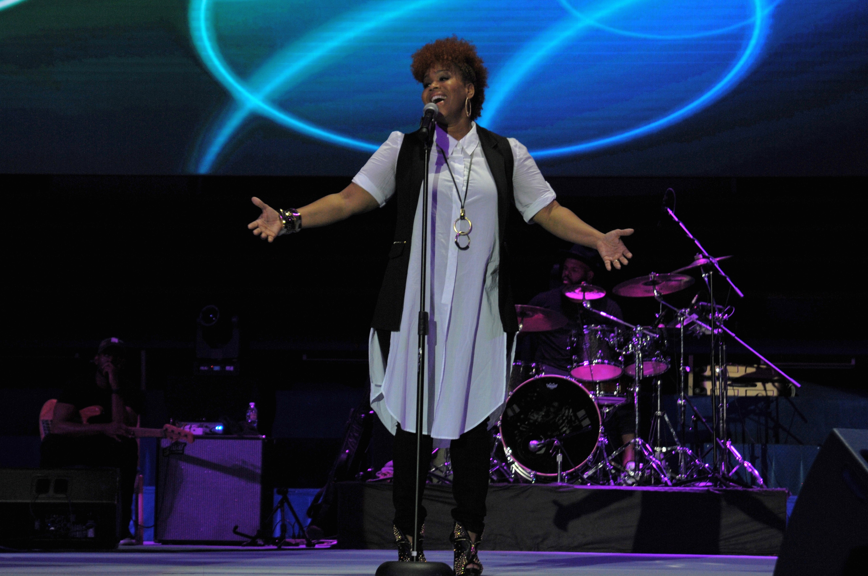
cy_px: 288
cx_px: 434
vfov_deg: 12.1
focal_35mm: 112
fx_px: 2709
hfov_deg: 18.2
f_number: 7.1
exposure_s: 1/100
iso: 400
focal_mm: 75
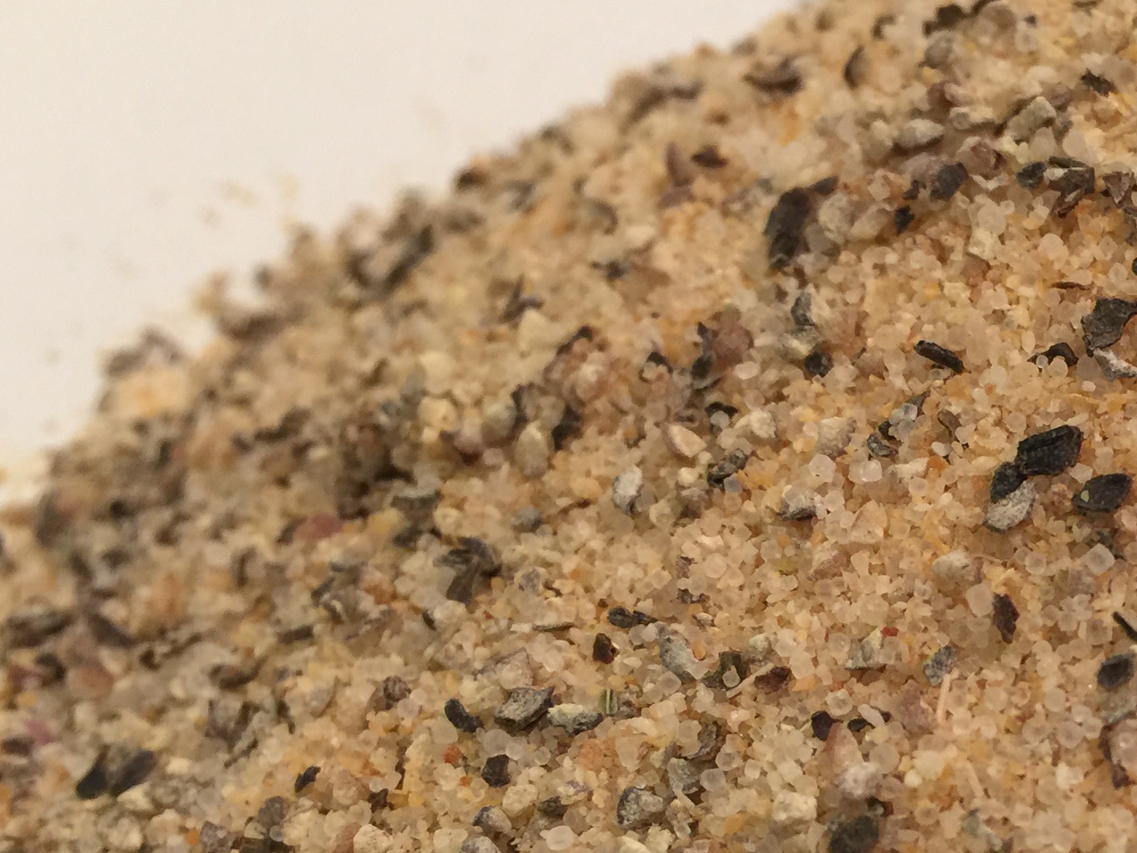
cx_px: 1157
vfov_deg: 21.6
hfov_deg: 27.6
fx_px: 2168
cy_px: 831
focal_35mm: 66
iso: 50
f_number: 2.2
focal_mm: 4.15
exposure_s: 1/15
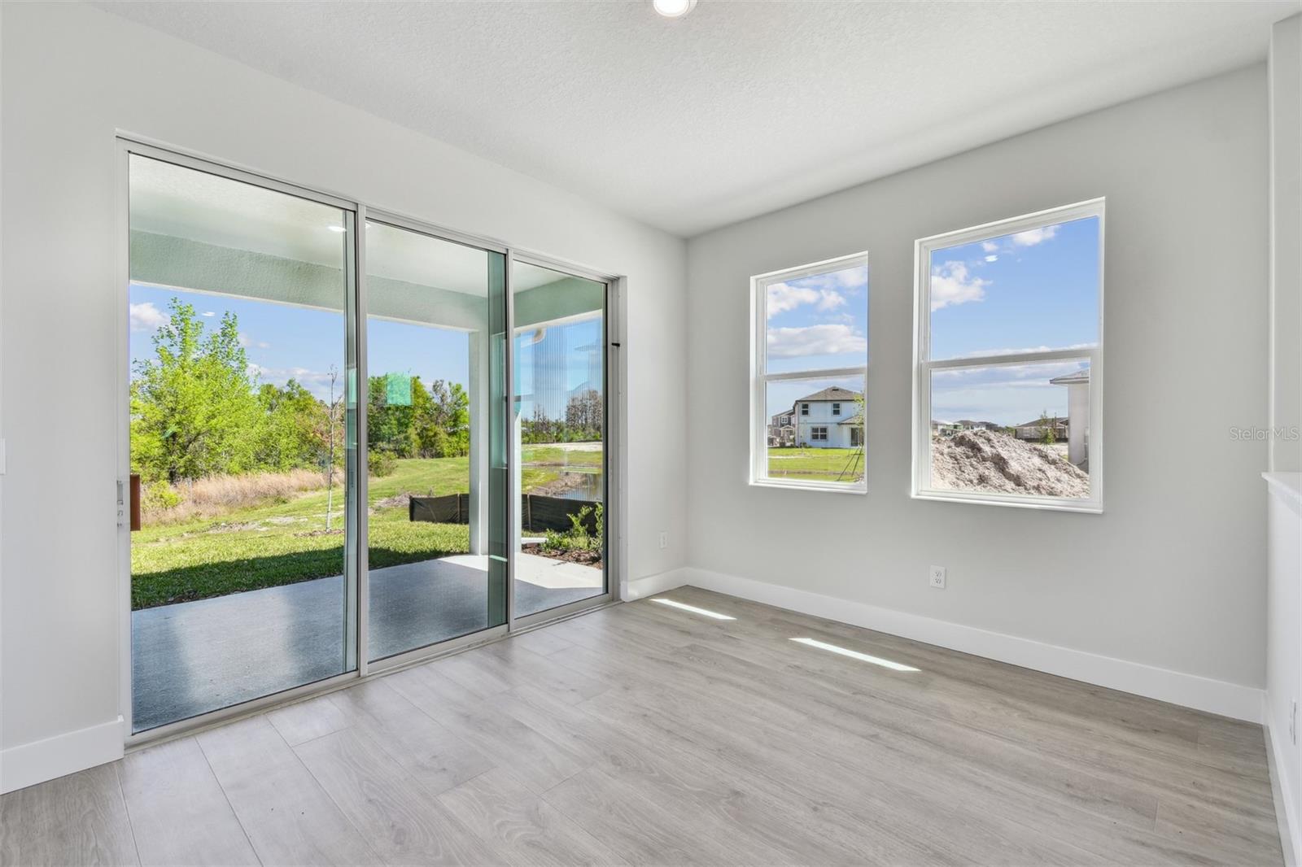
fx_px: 542
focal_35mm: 15
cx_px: 651
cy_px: 434
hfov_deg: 100.4
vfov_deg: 77.3
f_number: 7.1
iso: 100
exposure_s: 1/30
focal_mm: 10
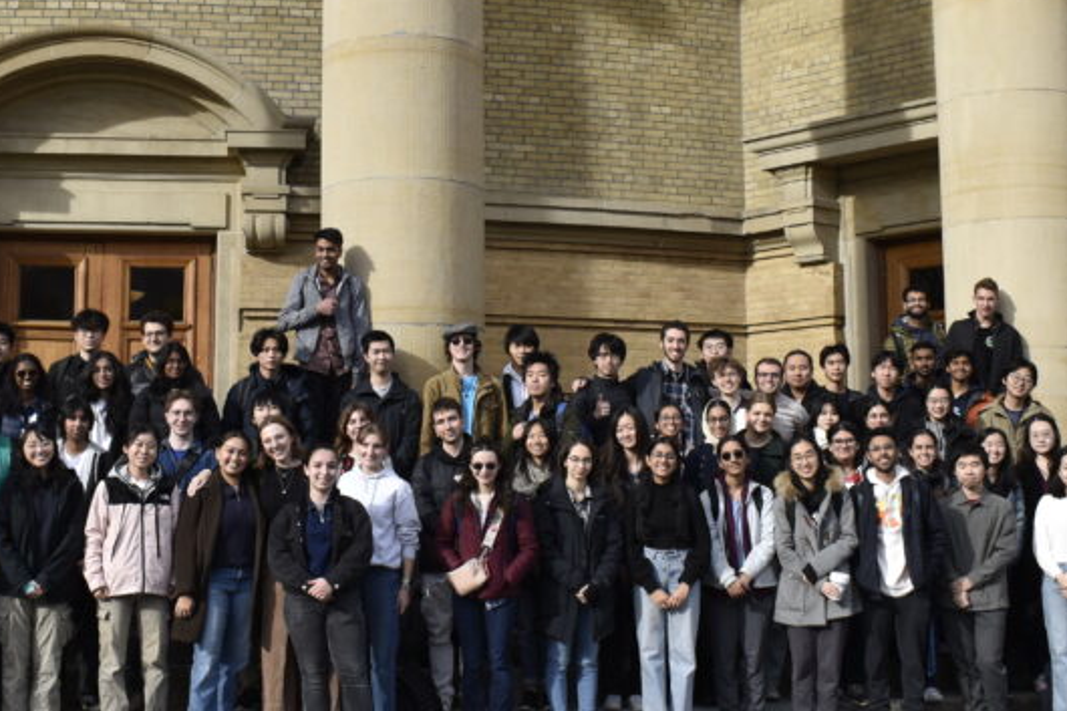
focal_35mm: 58
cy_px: 255
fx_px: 1718
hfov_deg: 34.4
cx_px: 437
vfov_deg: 23.3
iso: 200
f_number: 9
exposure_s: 1/320
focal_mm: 20
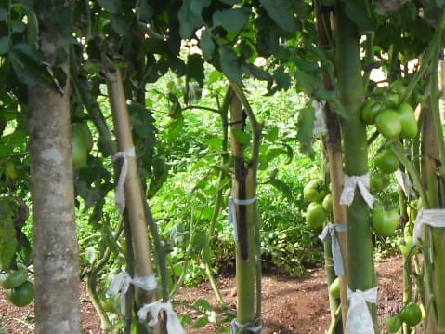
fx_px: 1208
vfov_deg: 15.7
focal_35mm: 94
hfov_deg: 20.2
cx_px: 452
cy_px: 147
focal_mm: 7.8
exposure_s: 1/86
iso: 100
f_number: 4.5
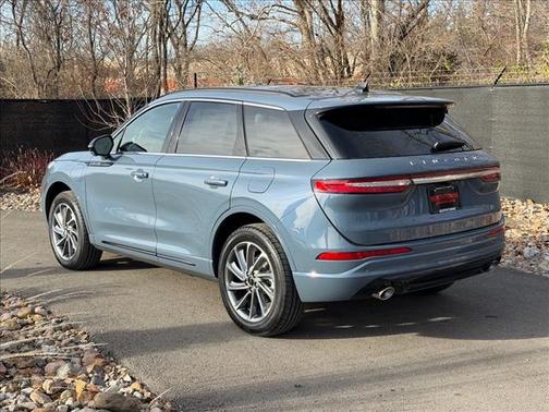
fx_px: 761
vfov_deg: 30.3
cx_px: 274
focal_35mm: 48
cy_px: 206
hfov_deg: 39.7
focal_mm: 6.76
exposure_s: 1/1931
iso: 80
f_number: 1.78
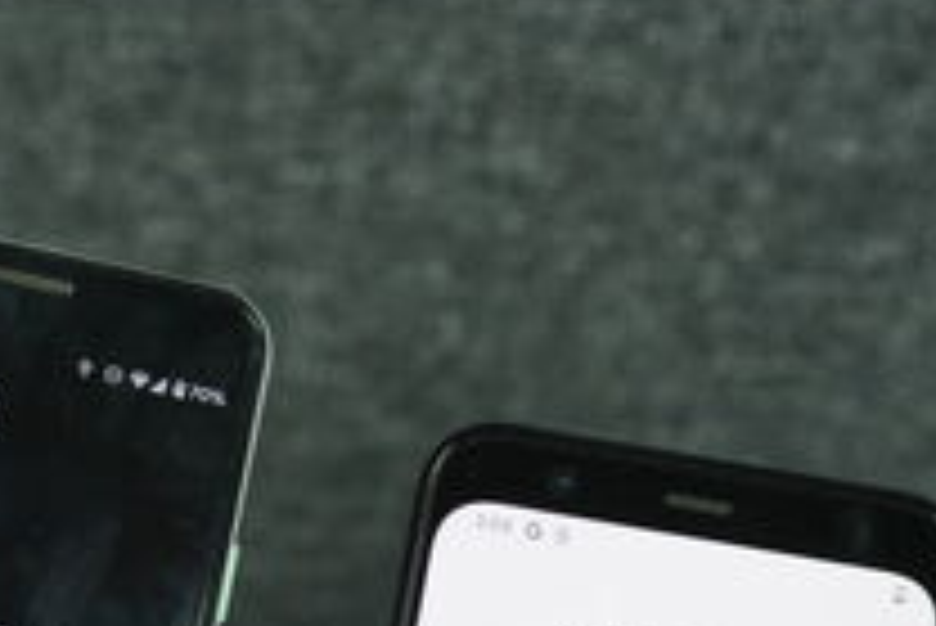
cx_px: 243
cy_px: 858
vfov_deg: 8.3
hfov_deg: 12.6
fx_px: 4215
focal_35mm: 162
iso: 1000
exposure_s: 1/160
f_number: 4.5
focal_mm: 55
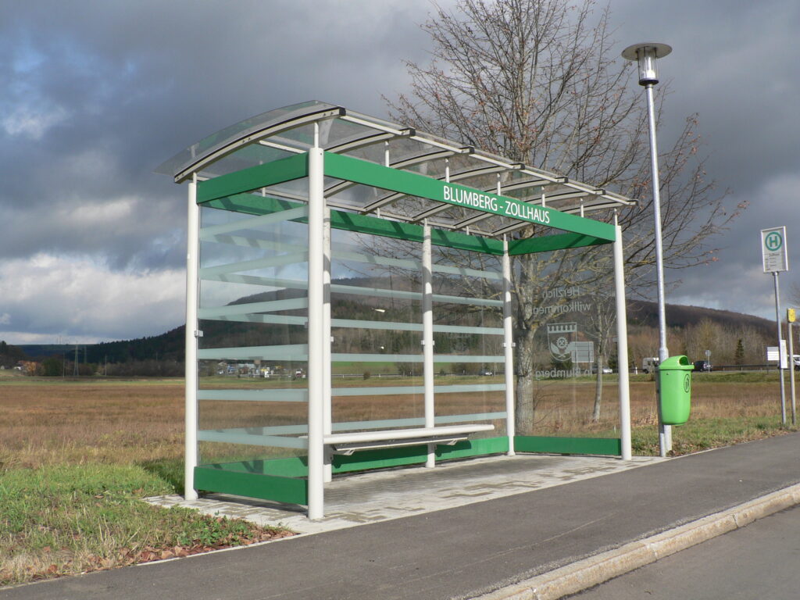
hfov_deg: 51.4
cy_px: 300
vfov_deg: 39.7
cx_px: 400
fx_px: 832
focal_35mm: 36
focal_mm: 6
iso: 80
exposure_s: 1/400
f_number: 5.6
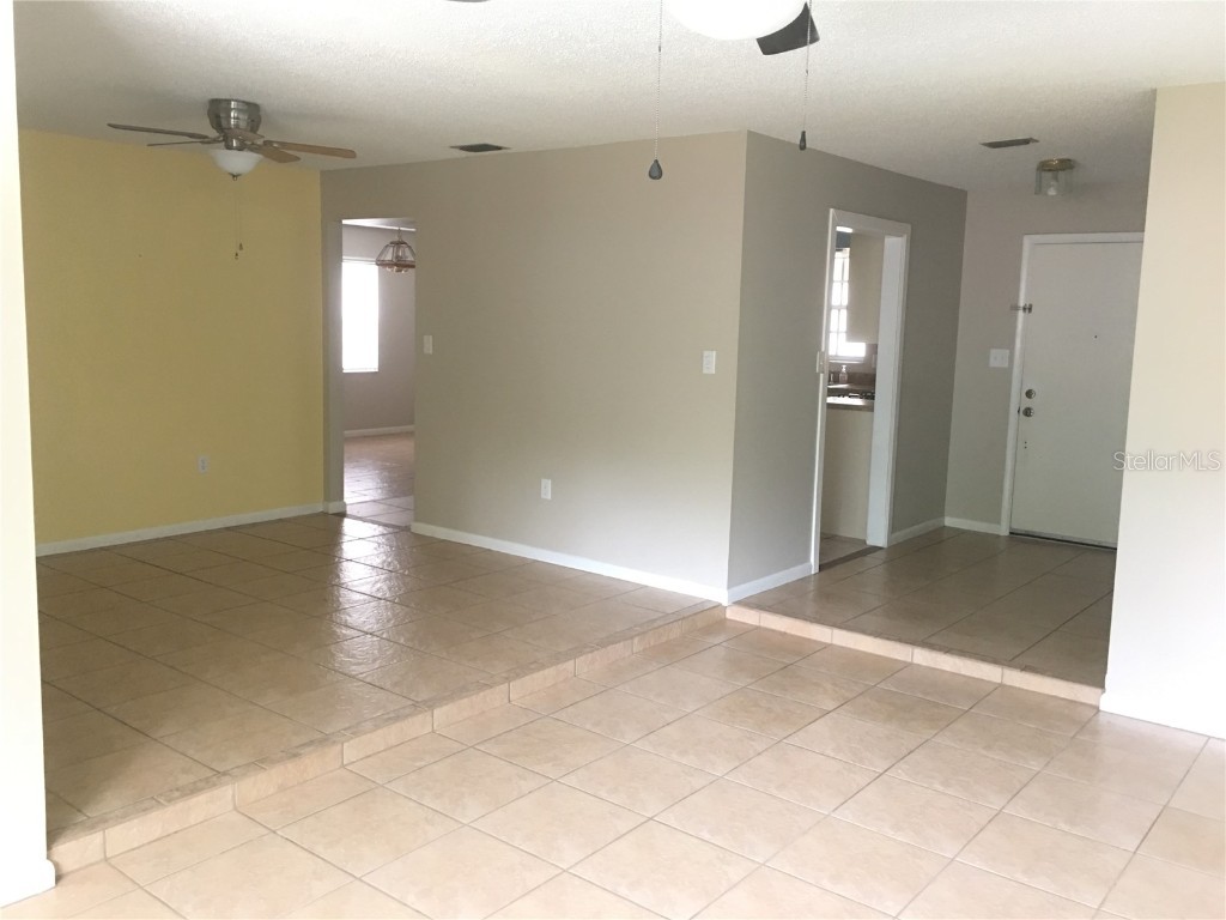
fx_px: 1027
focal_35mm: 29
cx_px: 613
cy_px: 460
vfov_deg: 48.2
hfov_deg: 61.7
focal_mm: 4.15
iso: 100
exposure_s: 1/10
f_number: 2.2
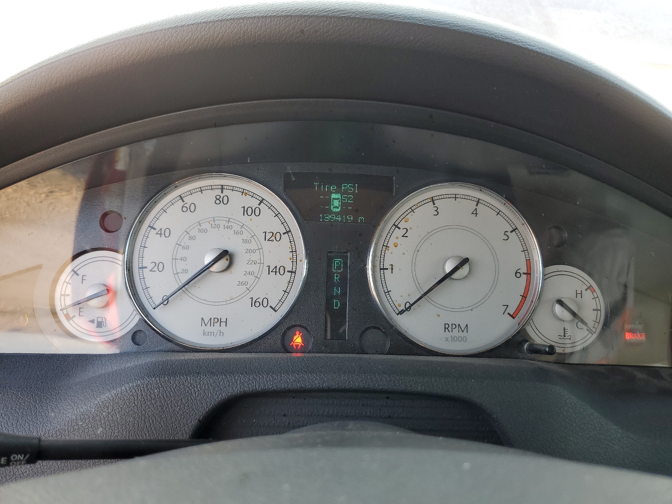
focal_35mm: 26
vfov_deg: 53.1
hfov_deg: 67.3
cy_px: 252
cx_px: 336
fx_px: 505
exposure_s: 1/128
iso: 50
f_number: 1.5
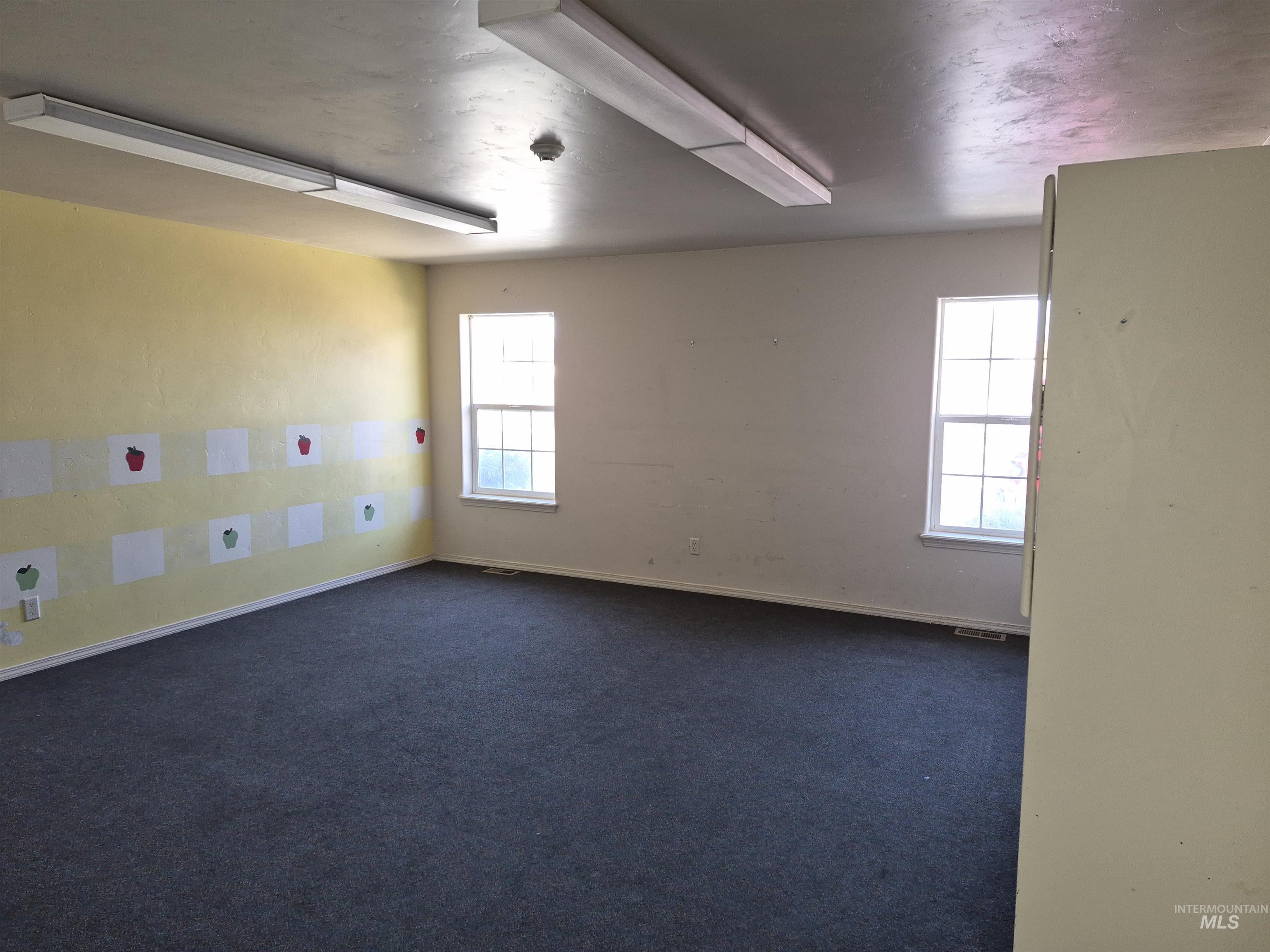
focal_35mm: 23
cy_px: 476
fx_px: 844
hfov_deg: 73.9
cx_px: 635
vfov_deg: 58.9
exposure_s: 1/60
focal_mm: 5.4
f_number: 1.8
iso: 100
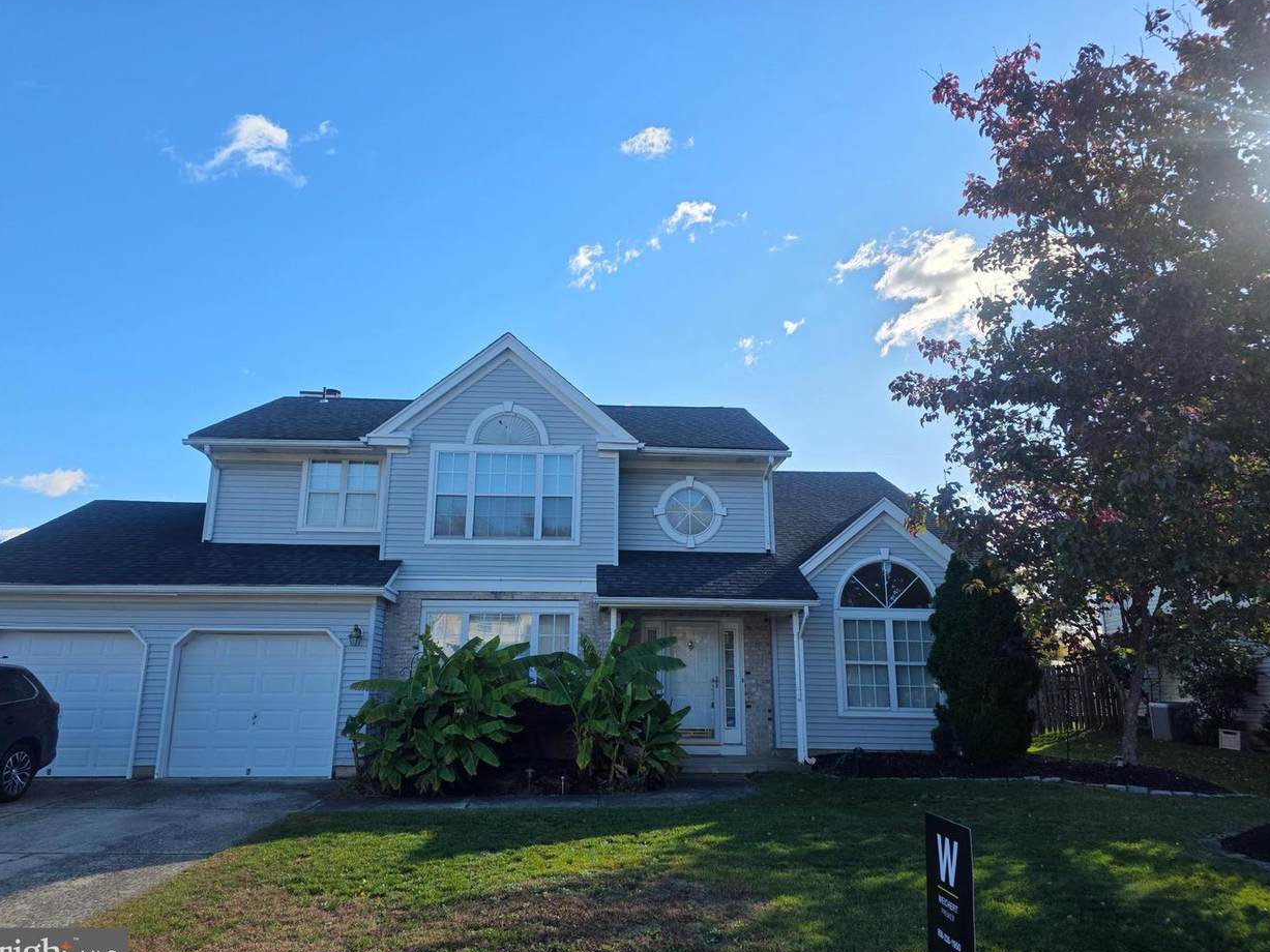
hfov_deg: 71.6
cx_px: 628
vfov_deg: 56.8
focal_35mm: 24
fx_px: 880
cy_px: 484
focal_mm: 6.3
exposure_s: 1/3194
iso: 80
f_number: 1.7
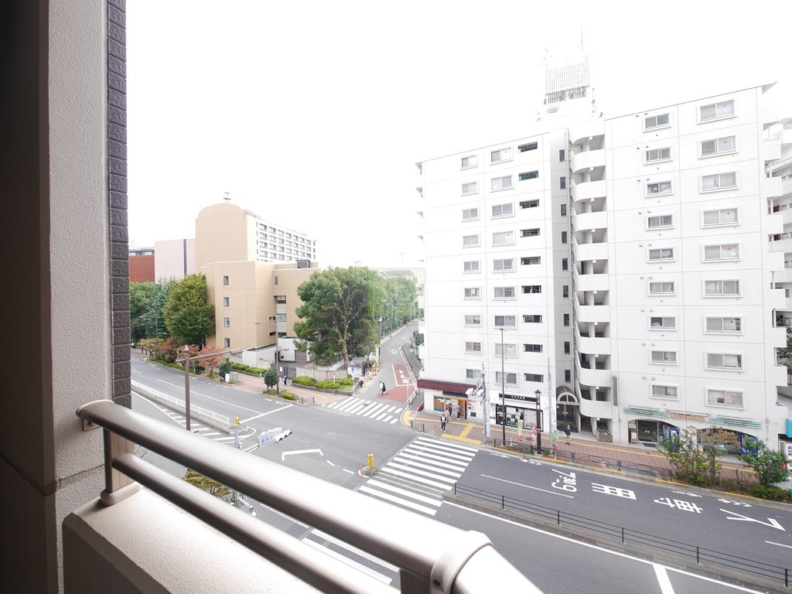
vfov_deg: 85.7
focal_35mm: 14
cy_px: 297
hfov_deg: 102.1
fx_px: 320
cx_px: 396
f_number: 4.5
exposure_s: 1/125
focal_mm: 7
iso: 160
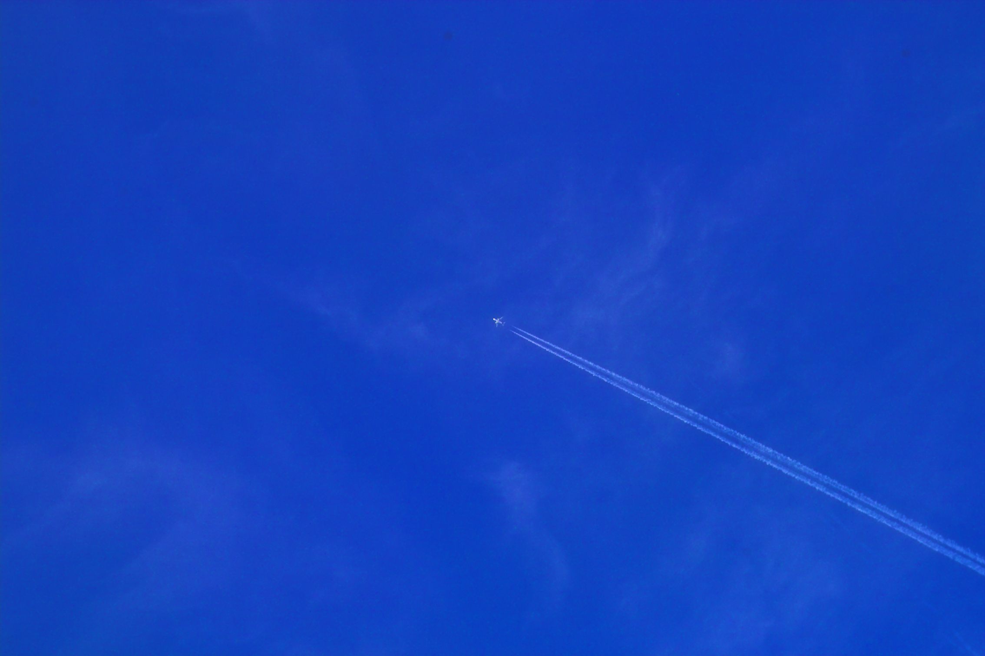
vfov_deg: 7.7
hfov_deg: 11.5
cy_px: 328
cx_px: 492
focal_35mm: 179
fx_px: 4897
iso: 100
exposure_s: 1/250
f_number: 4.5
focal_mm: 105
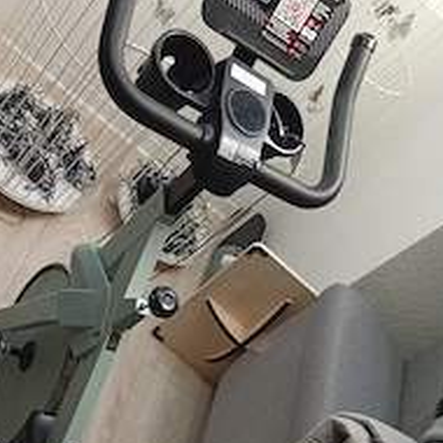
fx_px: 724
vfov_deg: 33.2
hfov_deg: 33.4
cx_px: 114
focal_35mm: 50
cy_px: 343
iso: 445
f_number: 1.8
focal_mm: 3.84
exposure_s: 1/33.3
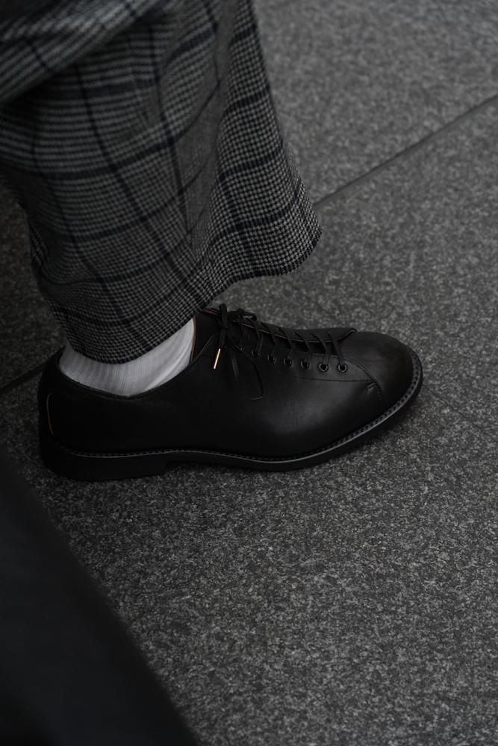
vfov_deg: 21.2
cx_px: 249
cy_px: 373
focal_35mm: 96
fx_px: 1991
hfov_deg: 14.3
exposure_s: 1/125
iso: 4000
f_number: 5.6
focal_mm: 96
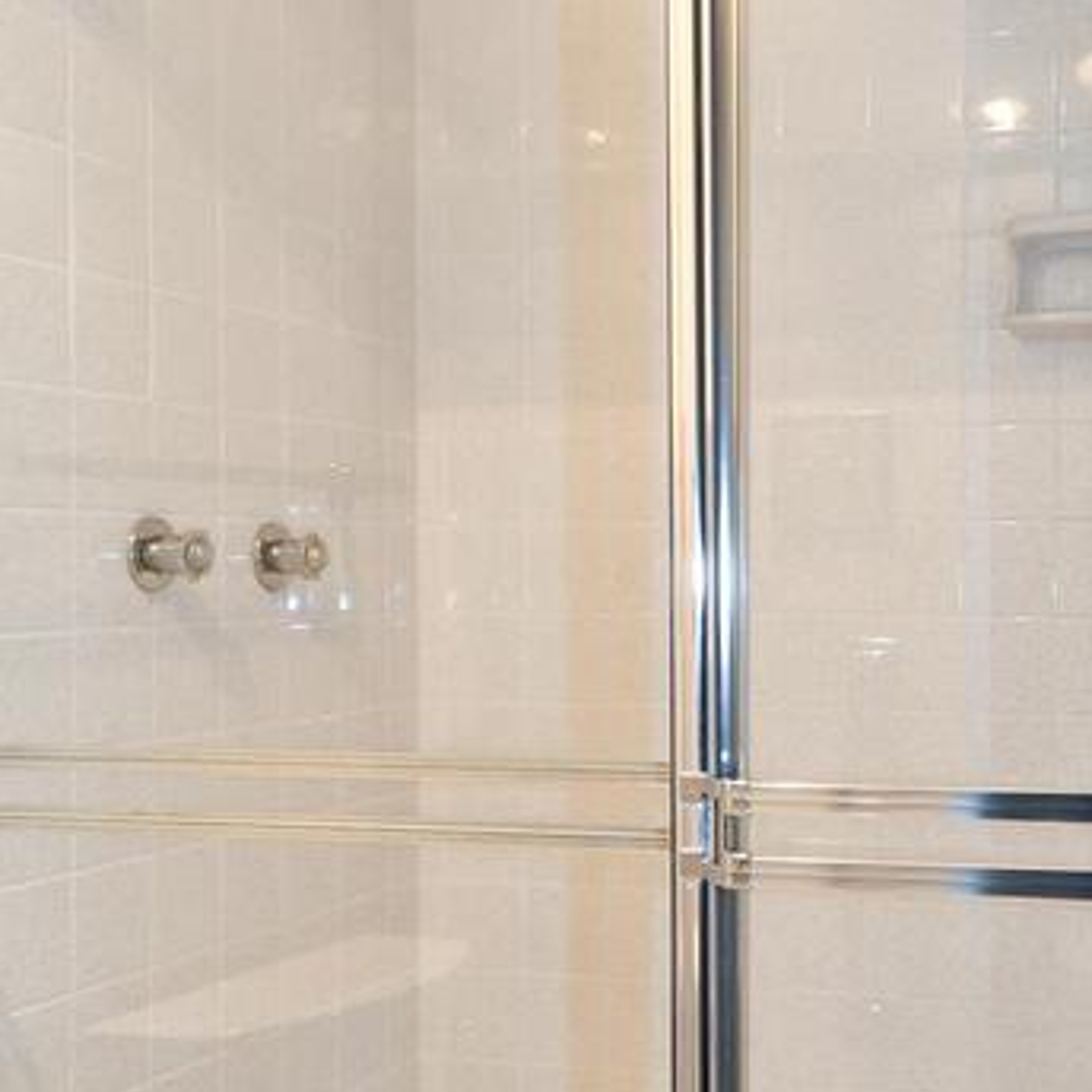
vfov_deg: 35.3
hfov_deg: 34.5
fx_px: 1713
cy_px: 495
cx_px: 838
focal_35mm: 48
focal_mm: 12
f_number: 4
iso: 200
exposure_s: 1/60
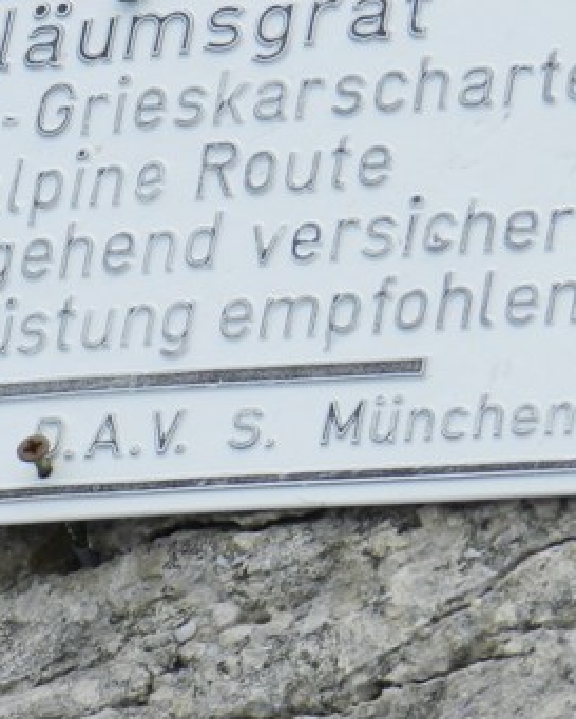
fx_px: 7178
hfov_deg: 4.6
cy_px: 253
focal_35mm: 337
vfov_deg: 5.7
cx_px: -23
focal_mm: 20.5
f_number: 4.8
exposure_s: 1/1250
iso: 160
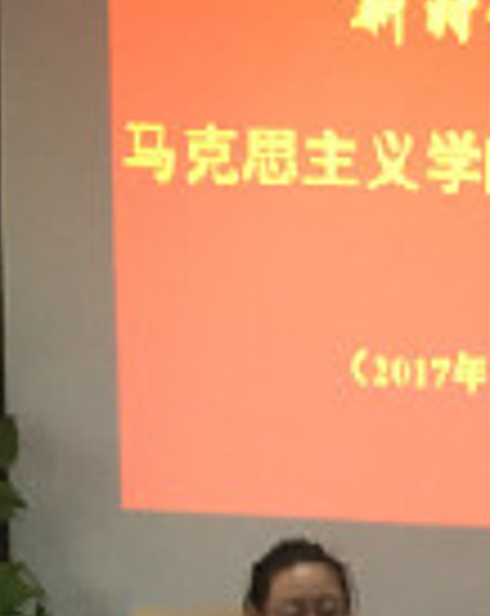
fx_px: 2819
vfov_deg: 11.5
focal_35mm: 155
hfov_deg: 9.8
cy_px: 1120
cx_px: 542
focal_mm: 3.3
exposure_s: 1/30
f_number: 2.4
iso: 125
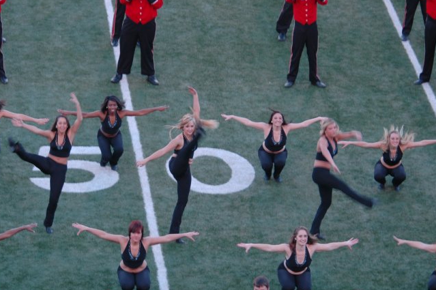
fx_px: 3183
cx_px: 175
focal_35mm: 263
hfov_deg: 7.8
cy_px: 179
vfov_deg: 5.2
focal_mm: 140
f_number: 5.6
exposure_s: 1/60
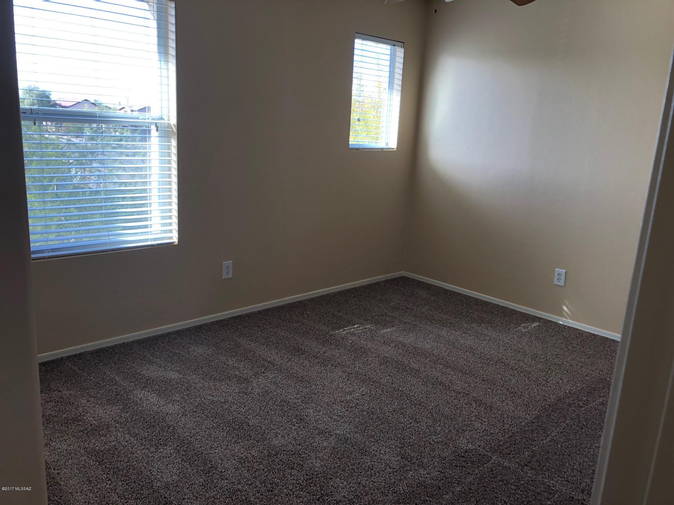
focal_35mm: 28
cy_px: 252
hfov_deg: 63.4
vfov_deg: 49.7
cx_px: 337
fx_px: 545
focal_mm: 3.99
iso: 50
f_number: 1.8
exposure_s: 1/120
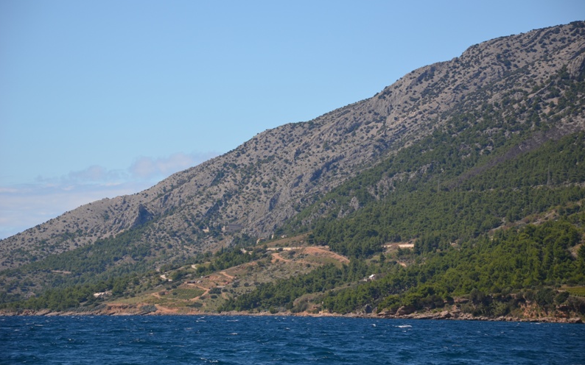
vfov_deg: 8.1
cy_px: 178
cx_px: 292
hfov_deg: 13.0
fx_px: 2575
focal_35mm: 162
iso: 125
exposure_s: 1/250
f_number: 8
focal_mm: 105
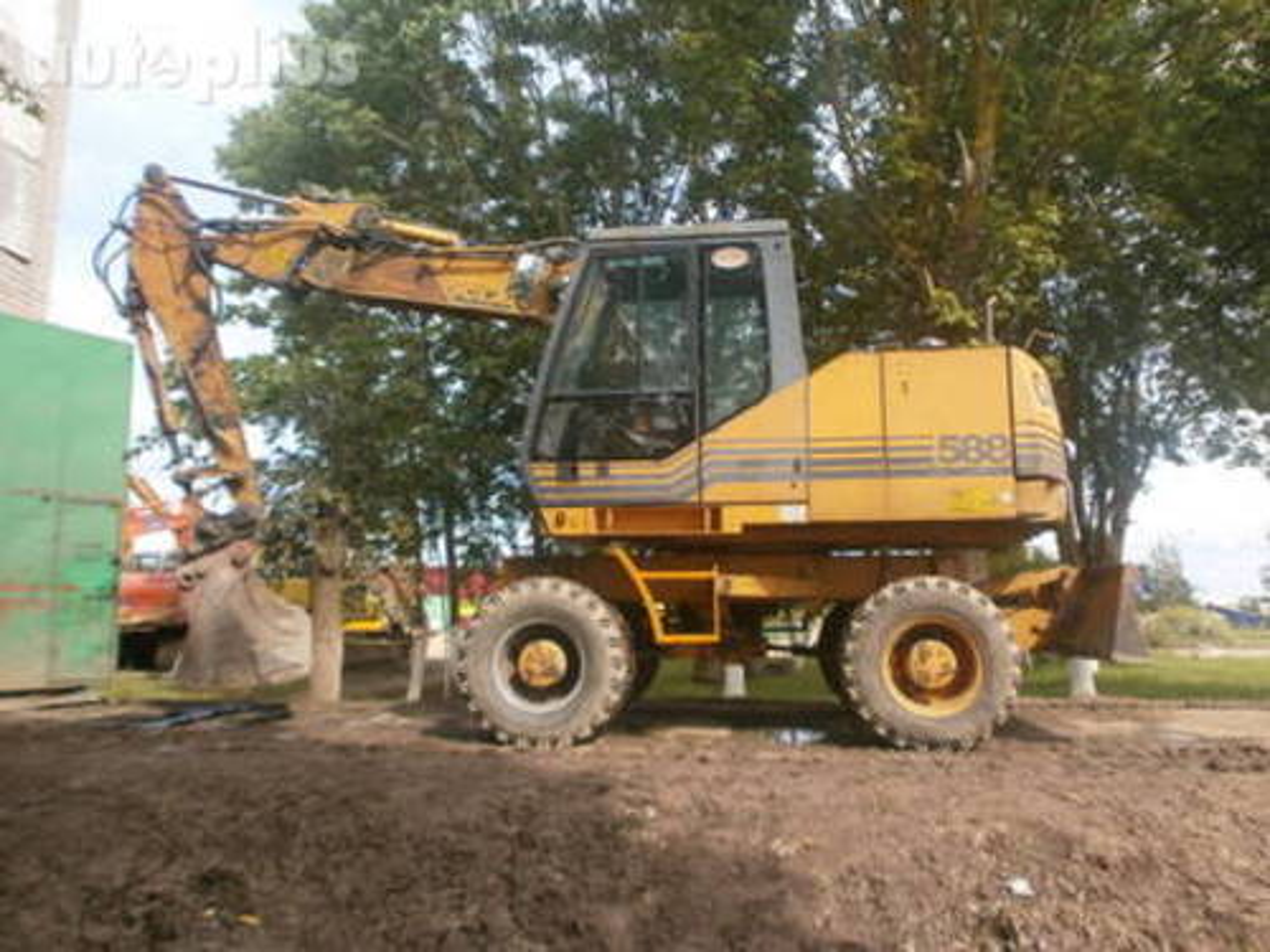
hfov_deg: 65.3
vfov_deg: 51.4
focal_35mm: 27
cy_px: 476
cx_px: 635
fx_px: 991
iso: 100
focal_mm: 4.8
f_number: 2.9
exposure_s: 1/500
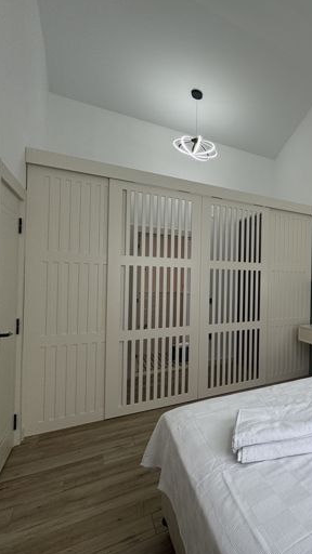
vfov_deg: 83.8
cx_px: 379
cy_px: 282
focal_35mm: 21
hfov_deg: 38.6
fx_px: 309
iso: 40
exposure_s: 1/99
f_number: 2.2
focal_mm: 2.22
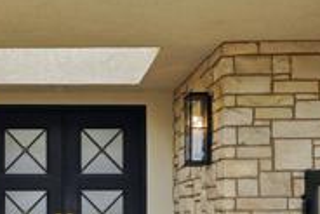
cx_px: 61
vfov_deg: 16.8
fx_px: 712
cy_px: 210
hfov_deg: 24.9
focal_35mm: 80
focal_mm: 23
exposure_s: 1/30
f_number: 8
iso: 100
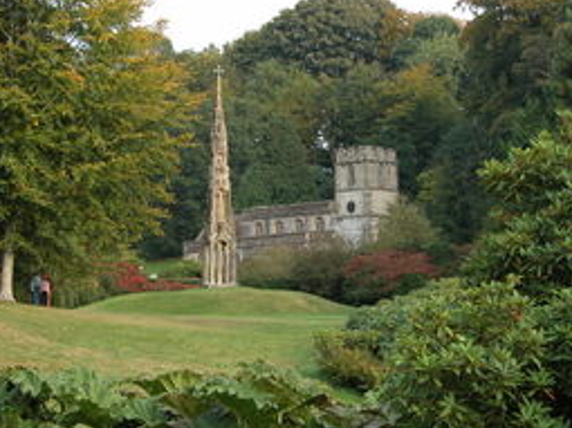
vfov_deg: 13.4
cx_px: 325
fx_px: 1817
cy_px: 197
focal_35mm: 110
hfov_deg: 17.9
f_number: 3.7
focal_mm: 17.8
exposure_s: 1/108
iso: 100
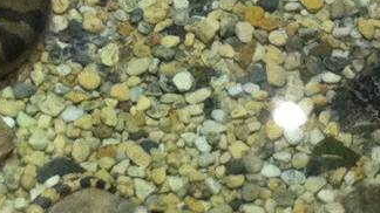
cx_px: 120
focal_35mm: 188
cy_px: 70
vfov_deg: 6.4
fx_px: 1894
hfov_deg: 11.4
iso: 200
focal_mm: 3.85
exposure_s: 1/15
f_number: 2.8
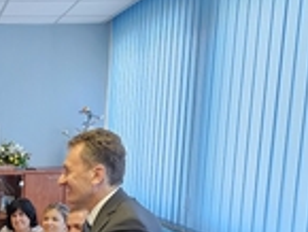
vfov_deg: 24.6
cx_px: -49
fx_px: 508
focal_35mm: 57
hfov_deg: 29.6
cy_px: 228
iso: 400
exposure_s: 1/100
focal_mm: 6.3
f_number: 1.7
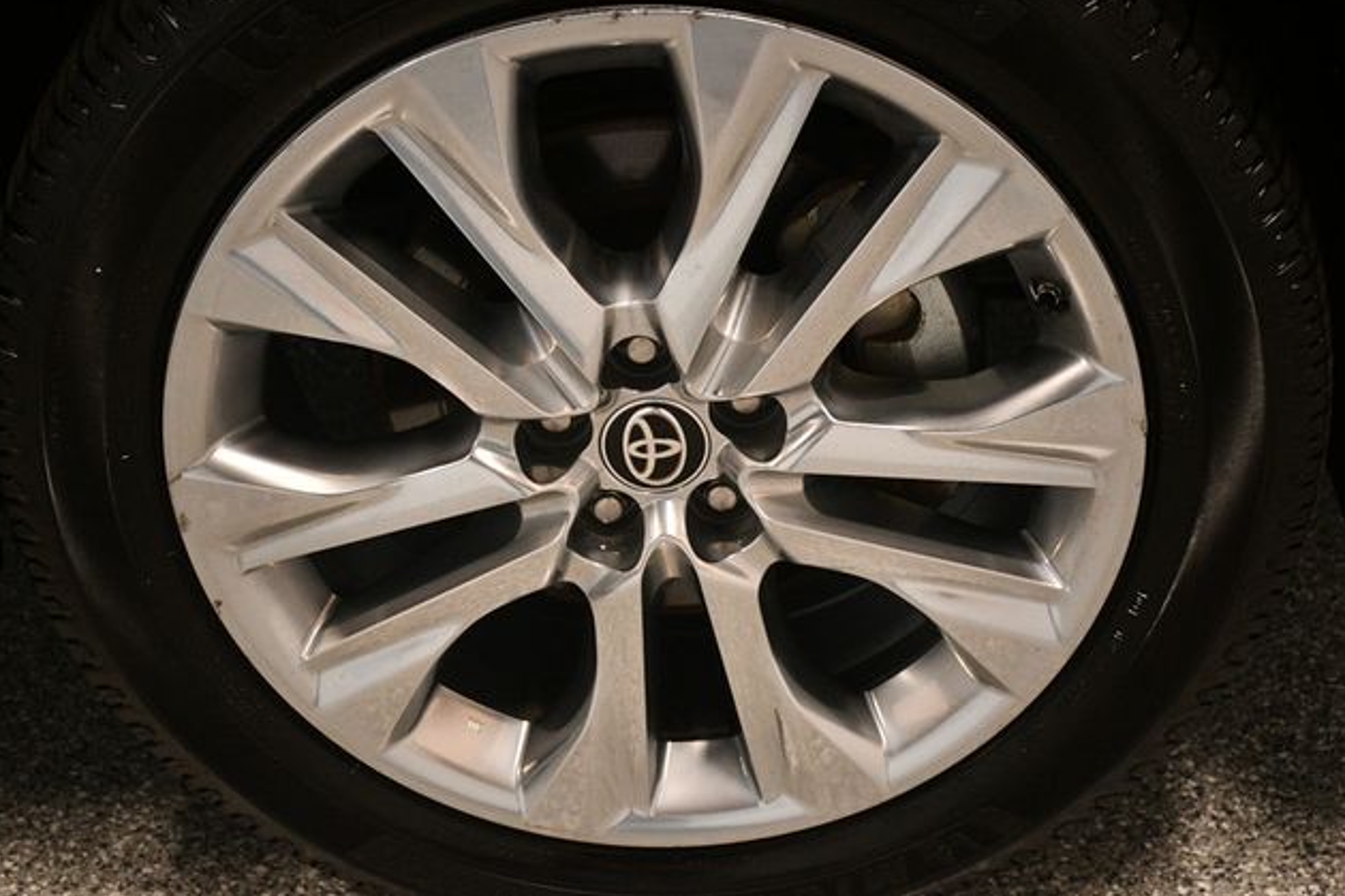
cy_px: 443
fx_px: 2278
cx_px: 667
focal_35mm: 61
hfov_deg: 32.9
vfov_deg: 22.2
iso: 2500
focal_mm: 40
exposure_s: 1/125
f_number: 4.5
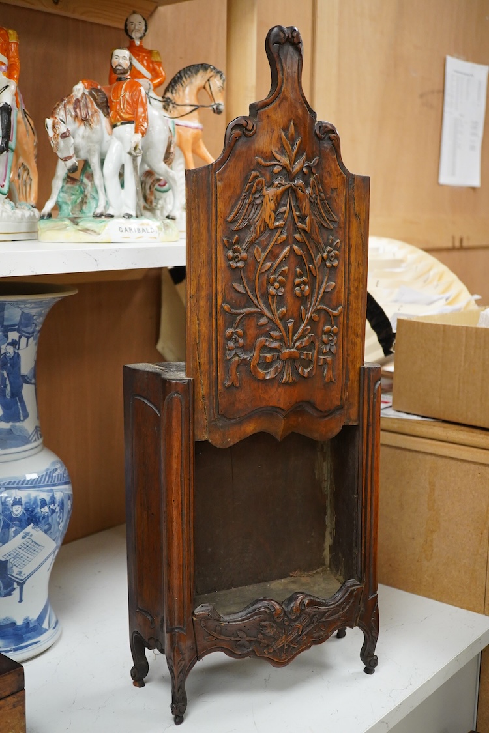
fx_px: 917
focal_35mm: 45
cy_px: 366
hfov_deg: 29.9
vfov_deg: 43.6
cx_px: 244
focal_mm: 30
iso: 2500
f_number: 5.6
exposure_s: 1/250
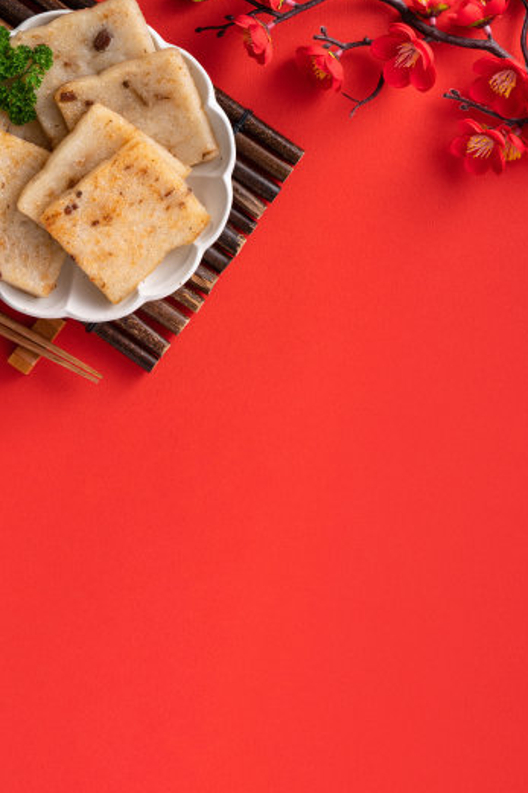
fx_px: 3104
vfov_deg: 14.6
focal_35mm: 141
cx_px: 225
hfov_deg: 9.7
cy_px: 455
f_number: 9
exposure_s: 1/160
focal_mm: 120
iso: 100
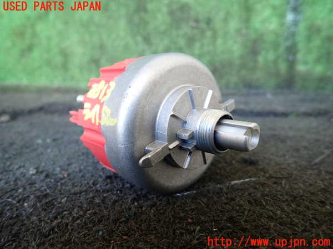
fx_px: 240
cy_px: 124
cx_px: 166
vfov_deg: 54.9
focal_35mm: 25
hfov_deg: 69.4
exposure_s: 1/30
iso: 200
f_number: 2
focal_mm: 4.5
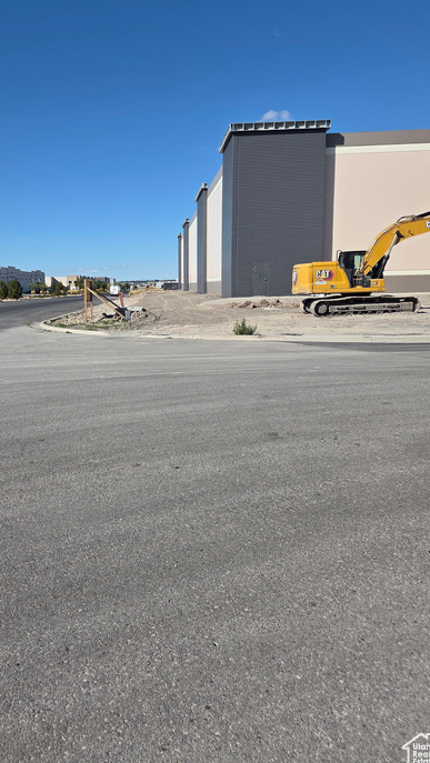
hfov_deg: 40.8
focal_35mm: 28
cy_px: 354
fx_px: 567
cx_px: 131
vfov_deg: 67.8
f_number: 1.8
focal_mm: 5.4
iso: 80
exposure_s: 1/6839
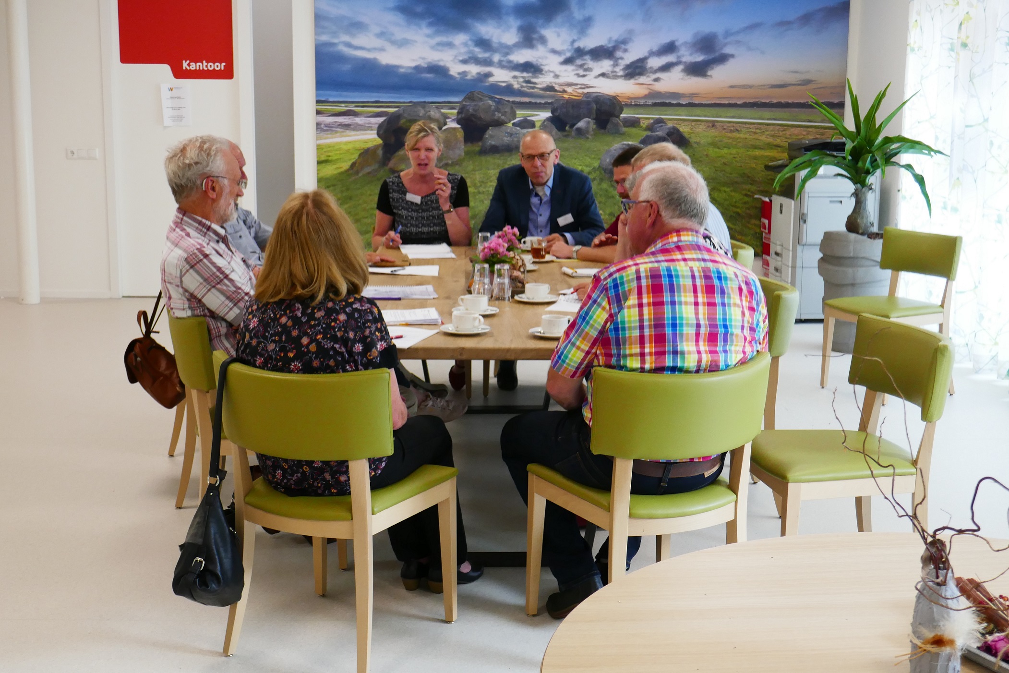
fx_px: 1261
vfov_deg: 29.9
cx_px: 504
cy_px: 336
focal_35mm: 45
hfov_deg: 43.6
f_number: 5.2
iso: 640
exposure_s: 1/80
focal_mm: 16.5
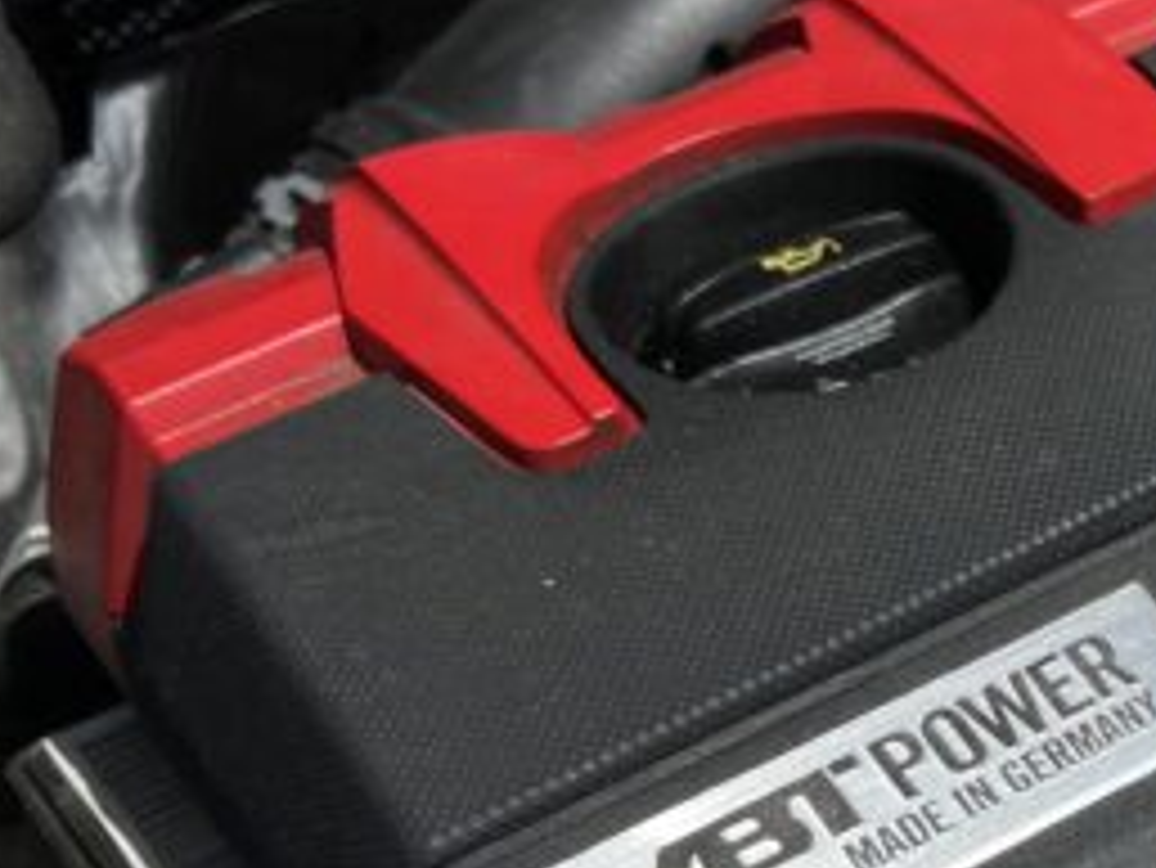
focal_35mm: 81
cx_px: 1655
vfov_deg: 18.2
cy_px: 504
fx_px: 2706
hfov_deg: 21.0
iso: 50
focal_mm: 5.7
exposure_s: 1/9434
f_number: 1.5
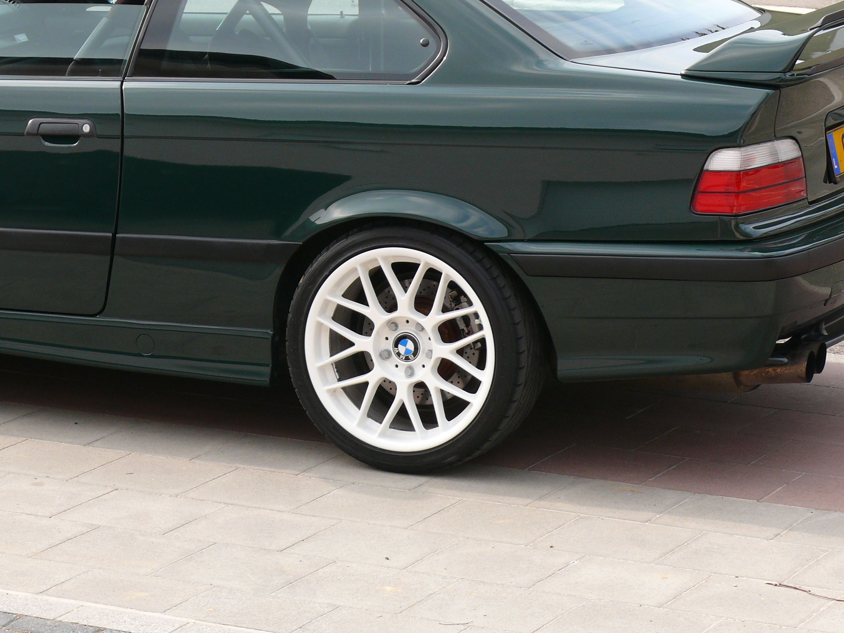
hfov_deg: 14.1
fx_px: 3413
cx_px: 422
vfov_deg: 10.6
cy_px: 316
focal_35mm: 140
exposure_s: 1/250
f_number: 4
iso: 100
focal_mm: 20.7
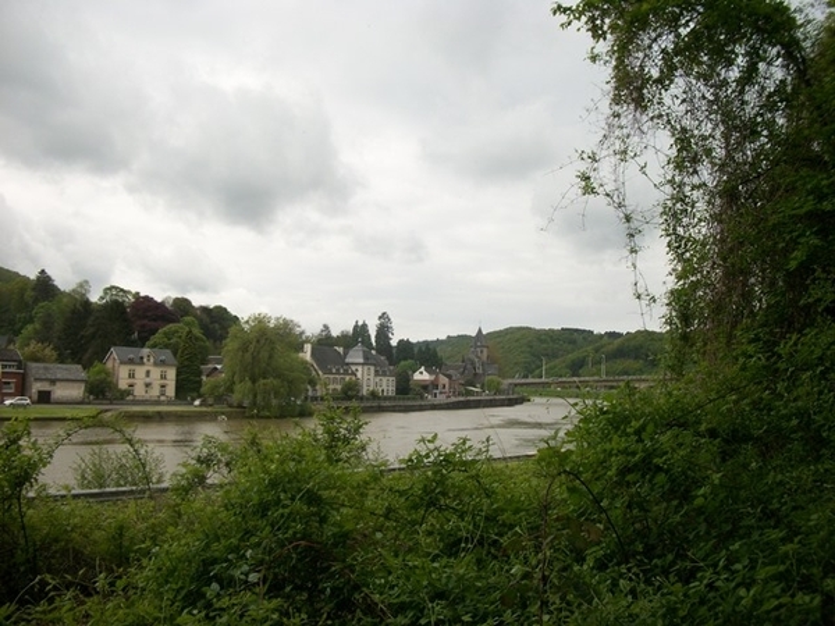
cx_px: 418
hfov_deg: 56.8
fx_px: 772
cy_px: 313
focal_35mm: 32
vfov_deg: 44.2
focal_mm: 5.7
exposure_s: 1/160
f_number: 8.8
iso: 80
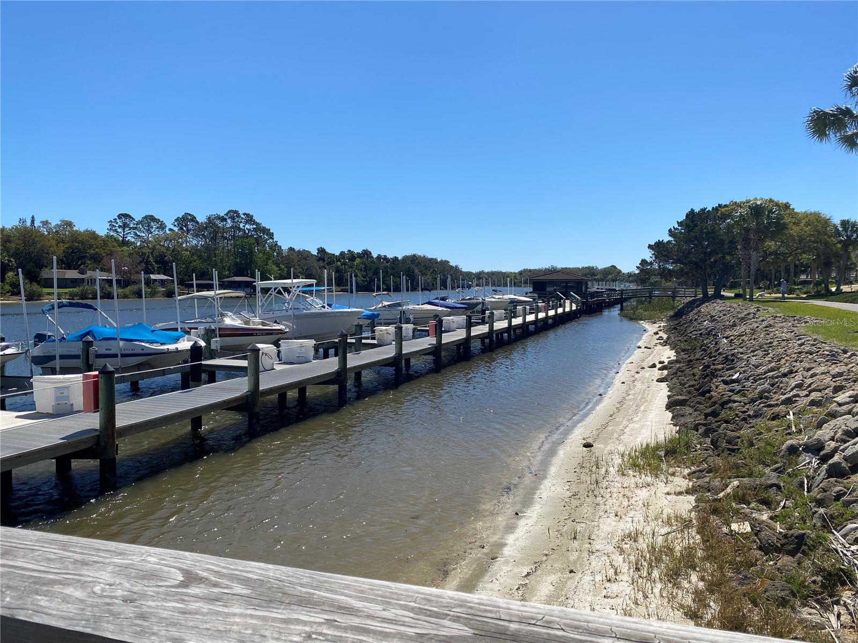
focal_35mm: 26
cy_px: 322
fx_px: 644
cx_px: 429
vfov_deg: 53.1
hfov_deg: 67.3
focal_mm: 4.25
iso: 32
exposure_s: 1/4444
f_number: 1.8
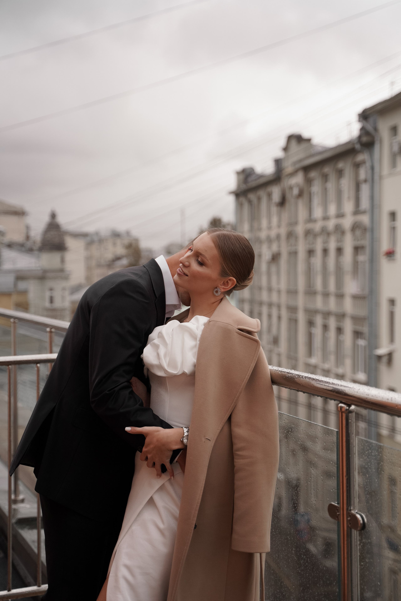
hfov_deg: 26.5
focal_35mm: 51
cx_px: 200
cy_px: 300
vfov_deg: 38.9
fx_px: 852
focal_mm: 51
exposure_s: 1/1250
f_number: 2.8
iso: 400
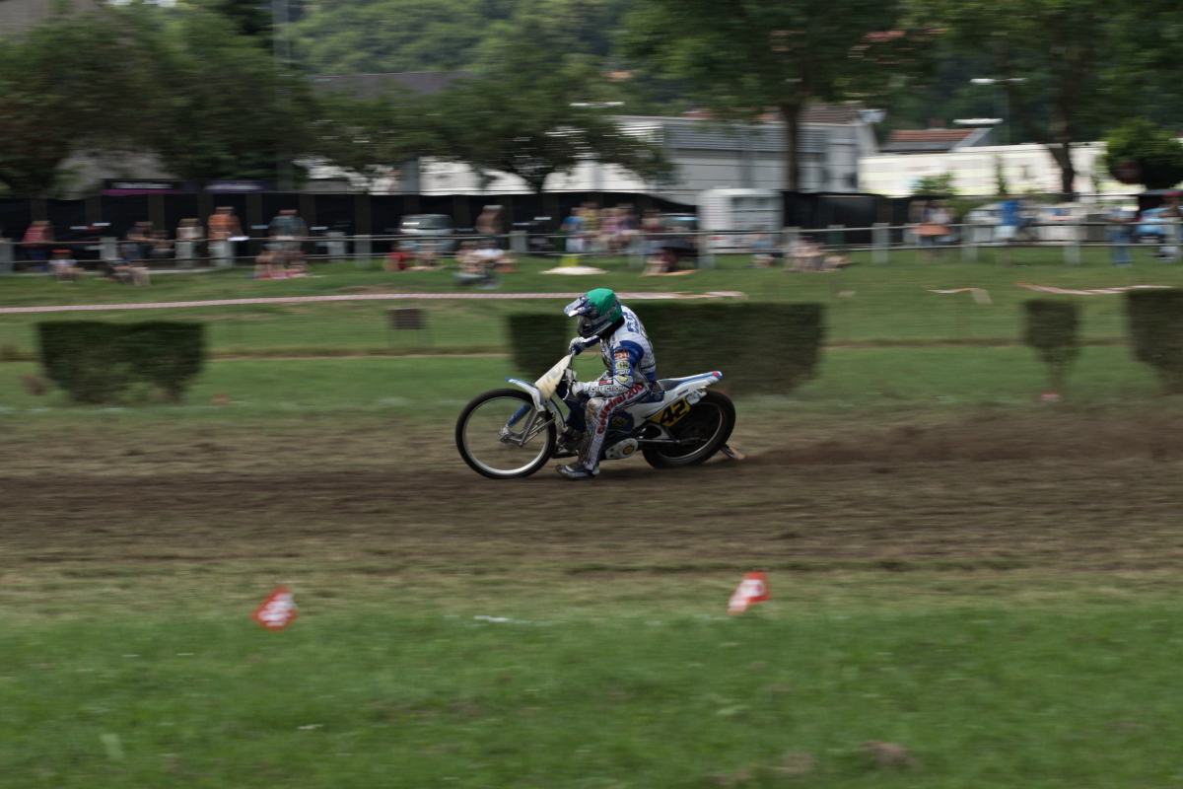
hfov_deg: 19.5
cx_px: 592
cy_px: 394
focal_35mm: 105
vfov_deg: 13.0
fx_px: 3450
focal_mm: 70
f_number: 14
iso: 200
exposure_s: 1/250
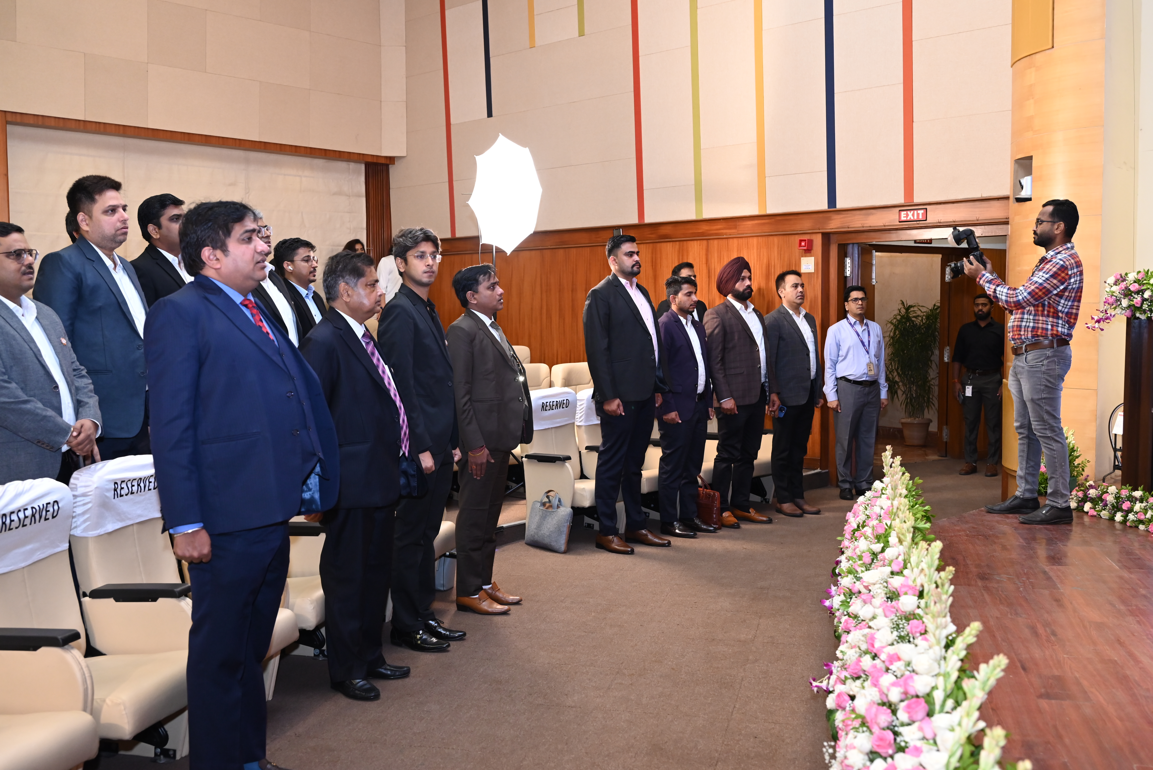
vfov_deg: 37.9
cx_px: 576
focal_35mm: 35
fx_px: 1121
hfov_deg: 54.4
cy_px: 385
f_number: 4.5
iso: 1600
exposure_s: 1/125
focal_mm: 35
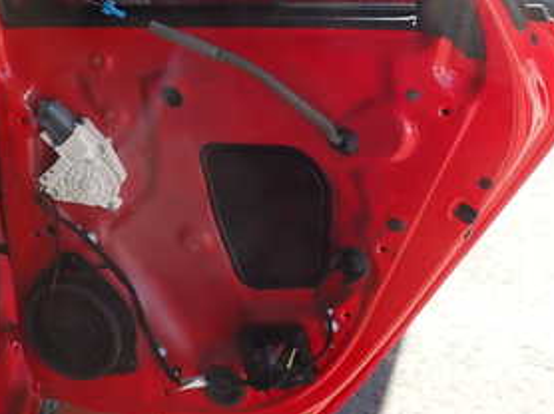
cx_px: 319
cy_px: 80
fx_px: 863
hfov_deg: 35.5
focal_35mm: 54
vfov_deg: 26.5
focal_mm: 4.5
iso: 100
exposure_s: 1/250
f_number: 2.8
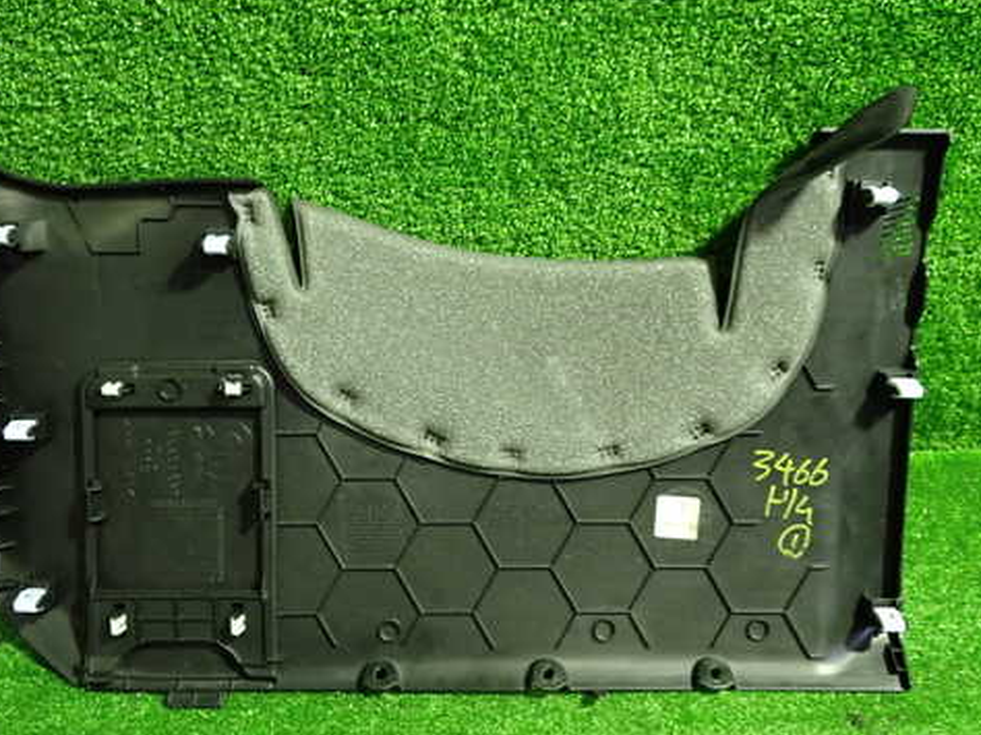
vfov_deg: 37.7
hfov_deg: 49.0
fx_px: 1076
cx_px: 457
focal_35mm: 38
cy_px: 375
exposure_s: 1/30
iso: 500
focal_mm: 5.4
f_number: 2.3
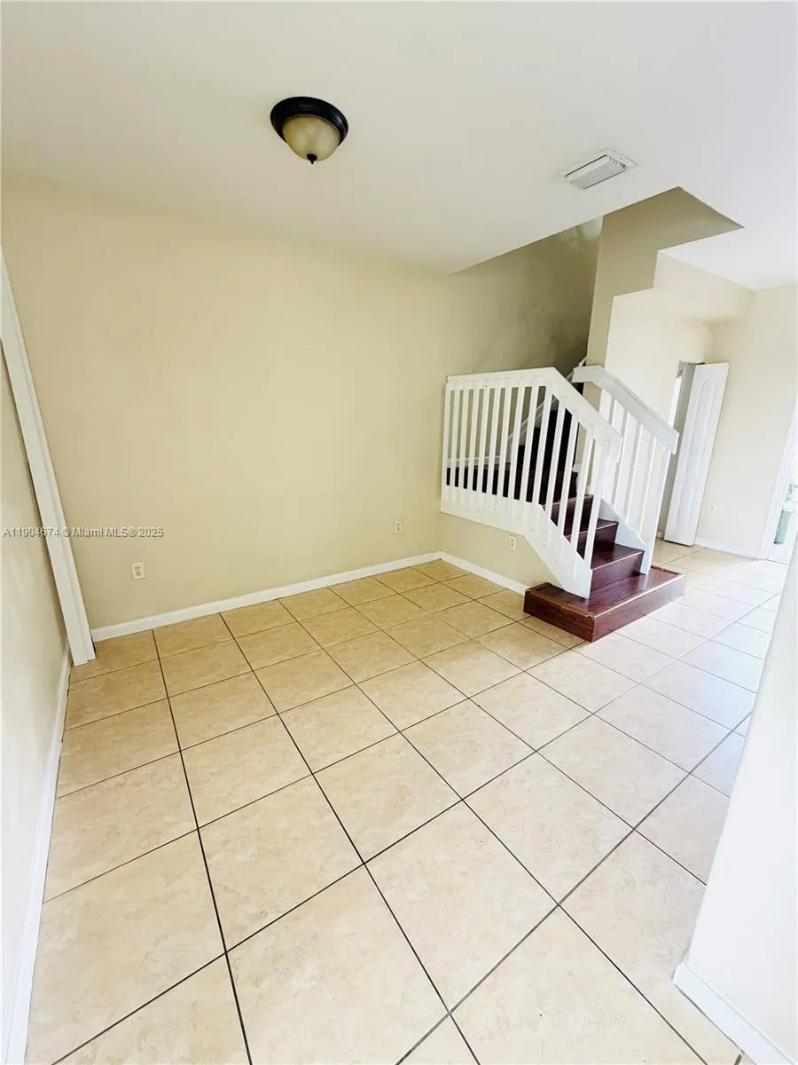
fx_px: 430
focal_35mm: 14
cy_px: 532
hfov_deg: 85.7
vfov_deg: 102.1
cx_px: 399
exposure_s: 1/121
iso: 320
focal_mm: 2.22
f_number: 2.2
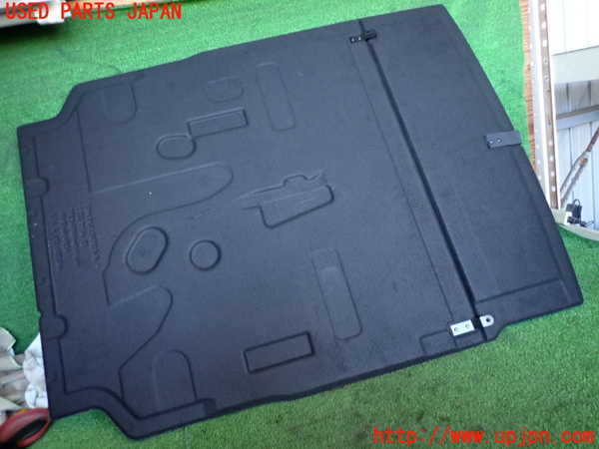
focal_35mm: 25
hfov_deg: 69.4
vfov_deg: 54.9
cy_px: 224
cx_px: 300
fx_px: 433
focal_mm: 4.5
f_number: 2
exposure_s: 1/30
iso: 250
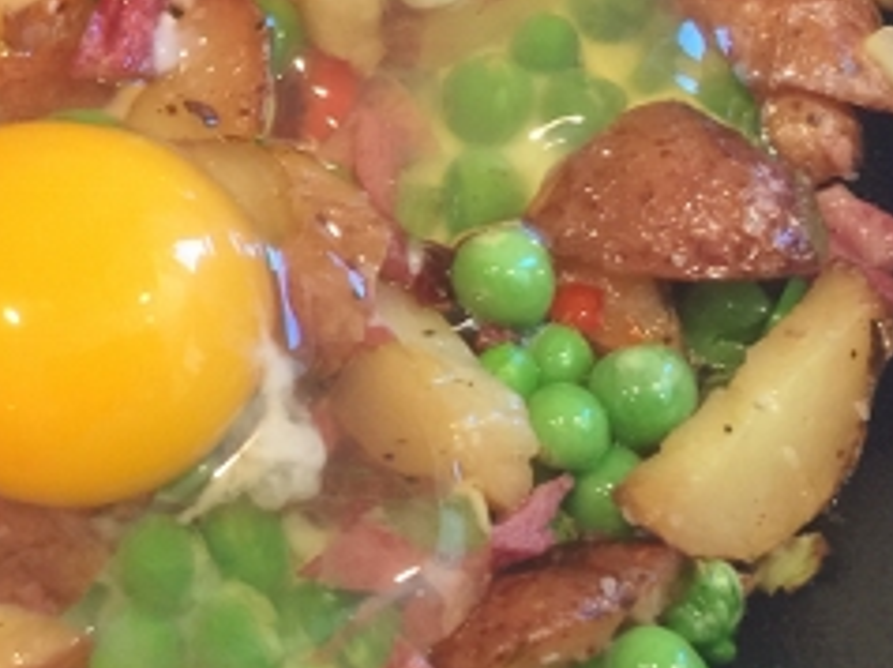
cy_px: 94
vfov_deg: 18.6
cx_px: 19
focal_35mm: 78
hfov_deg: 24.0
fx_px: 2010
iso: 50
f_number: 2.2
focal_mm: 4.15
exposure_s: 1/15
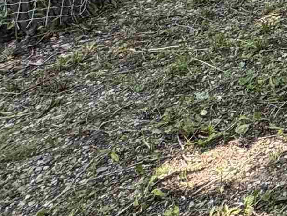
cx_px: 620
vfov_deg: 15.9
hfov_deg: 17.0
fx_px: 581
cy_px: -230
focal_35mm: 70
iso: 50
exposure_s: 1/99
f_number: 2.2
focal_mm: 2.22
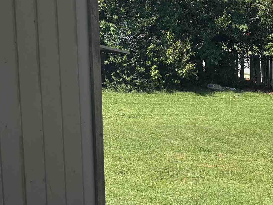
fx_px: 607
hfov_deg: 21.8
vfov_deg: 19.1
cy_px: 133
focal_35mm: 77
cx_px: 389
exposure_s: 1/1984
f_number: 1.6
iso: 50
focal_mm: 5.96
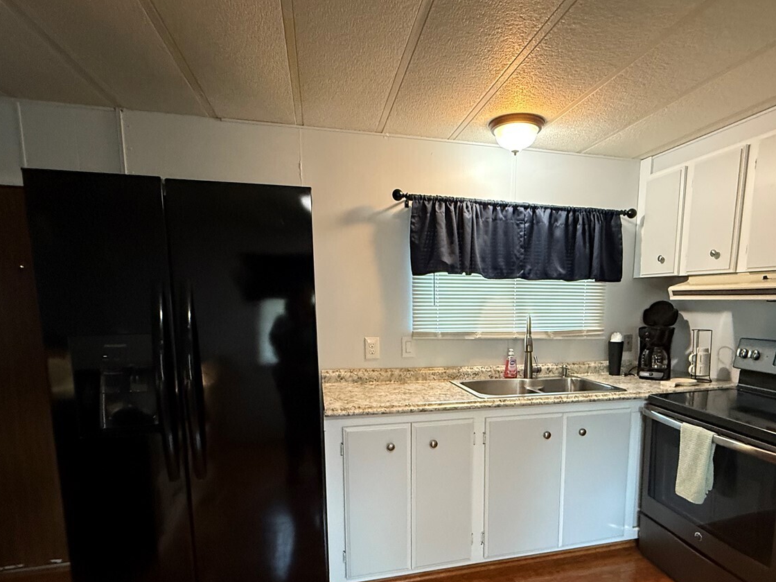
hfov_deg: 81.3
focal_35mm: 20
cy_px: 360
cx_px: 440
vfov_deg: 65.1
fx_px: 448
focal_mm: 2.22
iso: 640
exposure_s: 1/60
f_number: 2.2
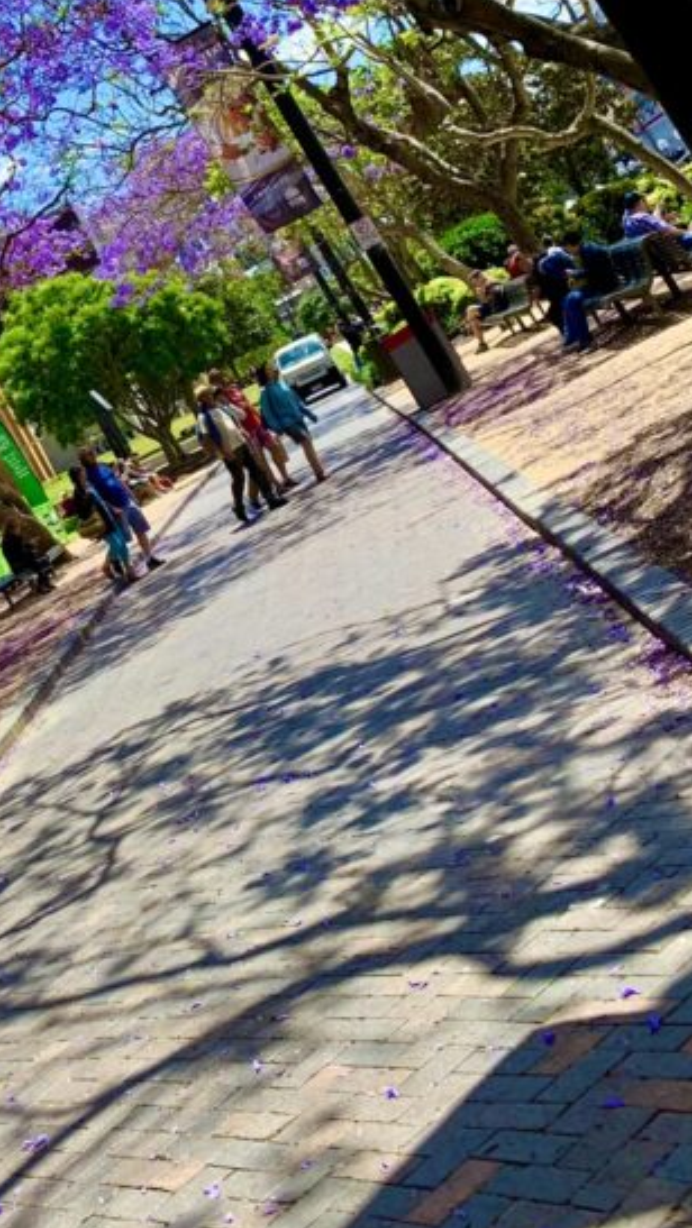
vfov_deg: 37.7
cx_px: -166
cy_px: 245
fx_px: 1728
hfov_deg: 20.9
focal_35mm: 53
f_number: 1.8
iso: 25
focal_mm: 4.25
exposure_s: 1/1299
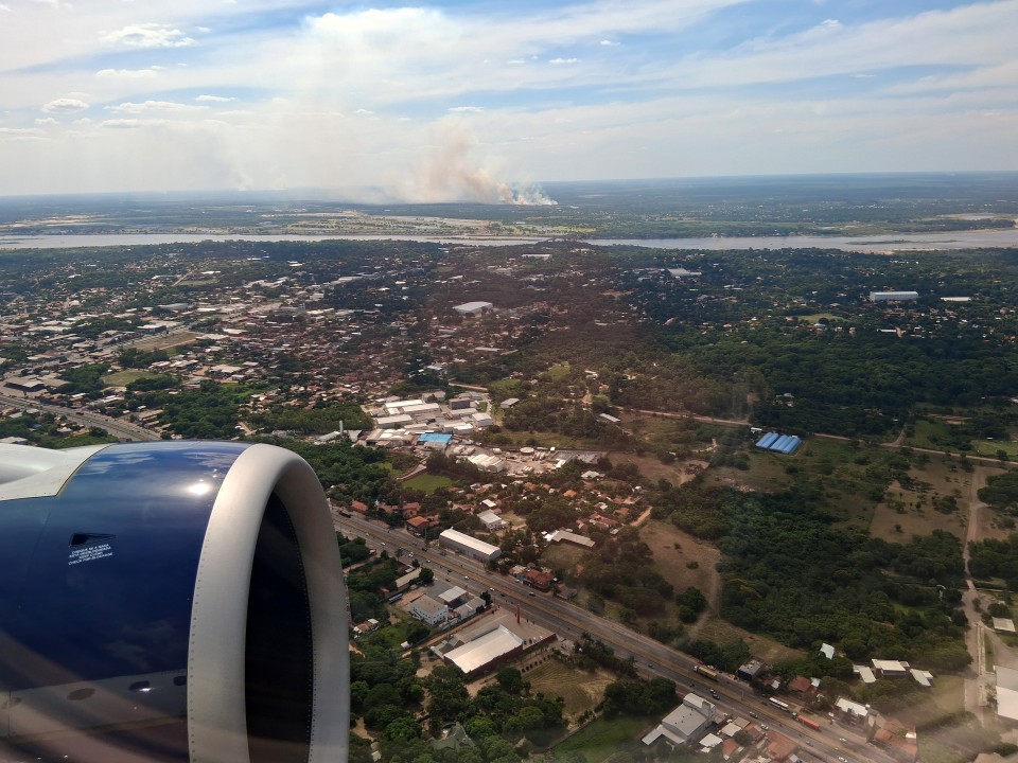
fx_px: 765
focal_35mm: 26
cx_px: 509
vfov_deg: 53.1
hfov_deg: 67.3
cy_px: 382
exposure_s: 1/404
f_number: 1.8
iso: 25
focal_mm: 3.98
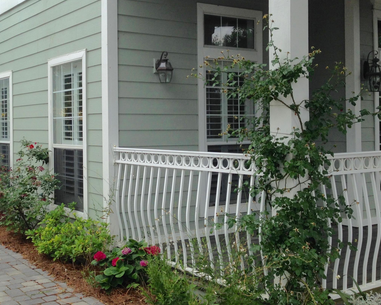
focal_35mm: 48
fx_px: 541
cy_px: 120
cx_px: 120
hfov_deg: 38.2
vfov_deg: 31.4
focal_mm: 4.12
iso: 50
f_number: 2.4
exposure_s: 1/786
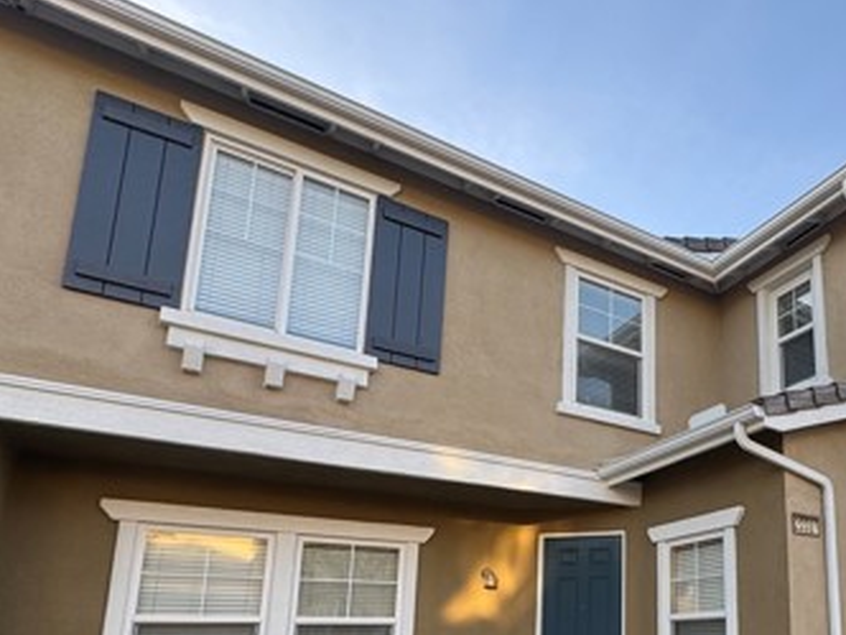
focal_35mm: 27
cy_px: 520
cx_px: 691
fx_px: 660
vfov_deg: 48.1
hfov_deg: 59.6
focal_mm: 2.22
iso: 40
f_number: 2.2
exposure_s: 1/164
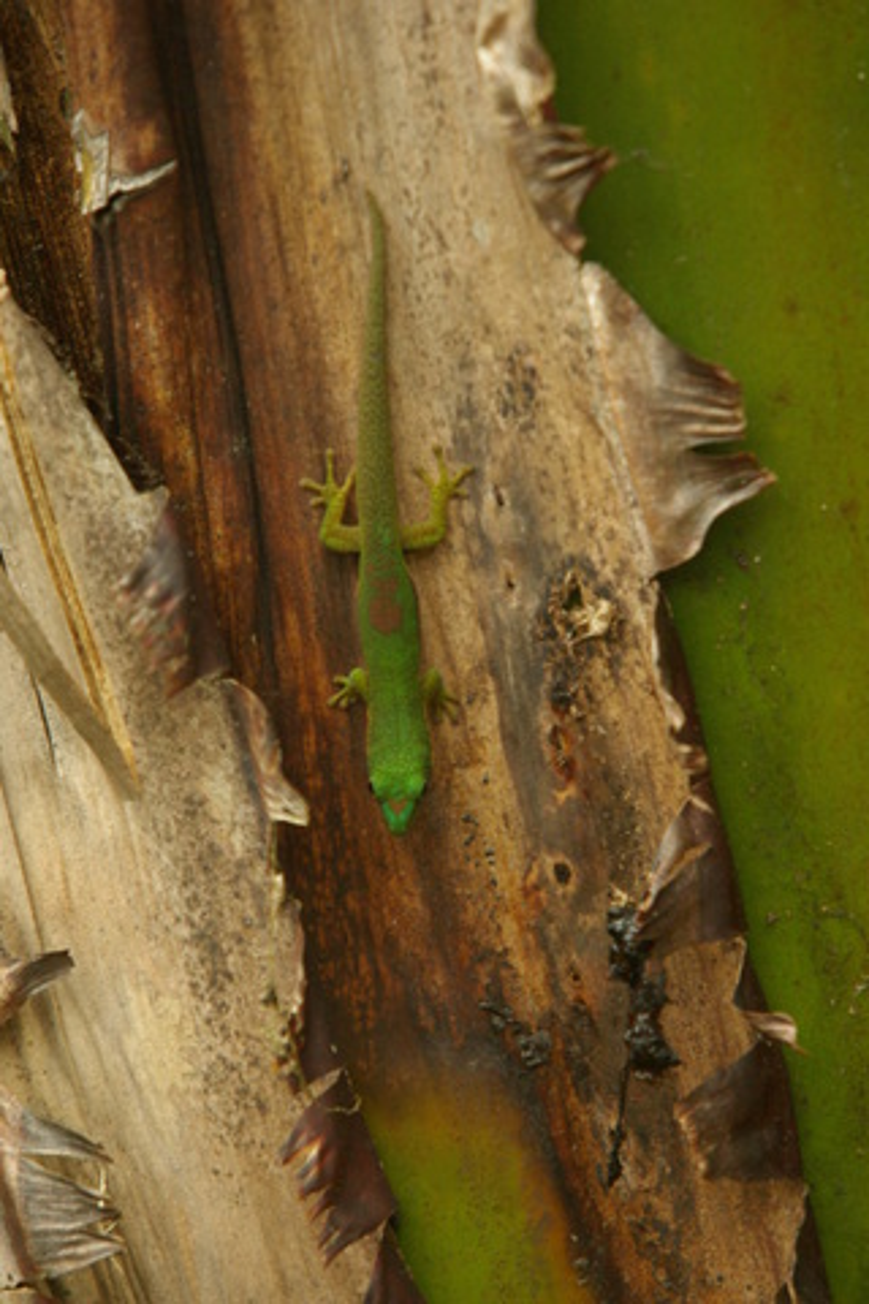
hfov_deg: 2.2
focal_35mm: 630
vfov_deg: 3.3
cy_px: 652
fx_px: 22809
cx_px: 434
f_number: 6.7
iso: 800
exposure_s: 1/180
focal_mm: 420
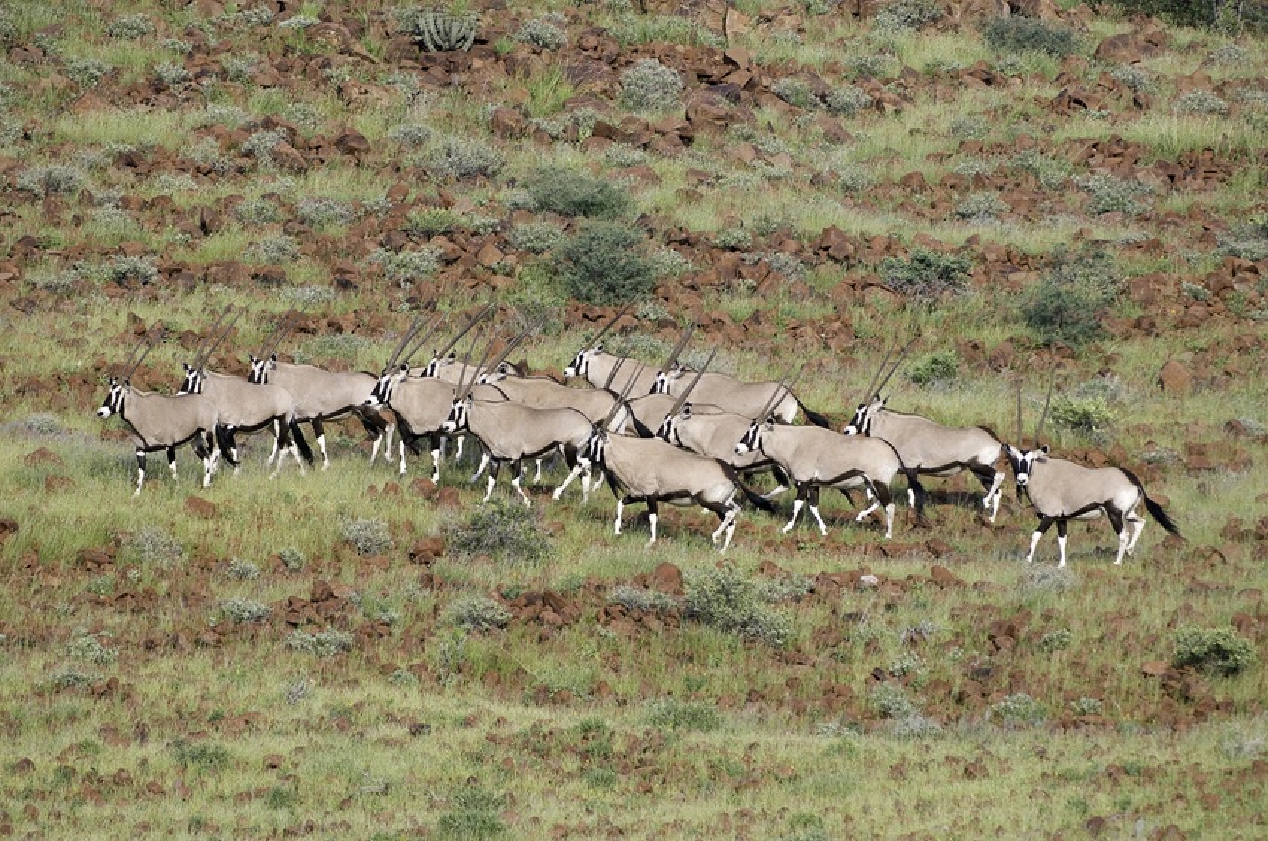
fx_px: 14243
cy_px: 420
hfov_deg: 5.1
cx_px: 634
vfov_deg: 3.4
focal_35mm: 405
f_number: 4
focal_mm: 270
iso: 560
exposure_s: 1/1500
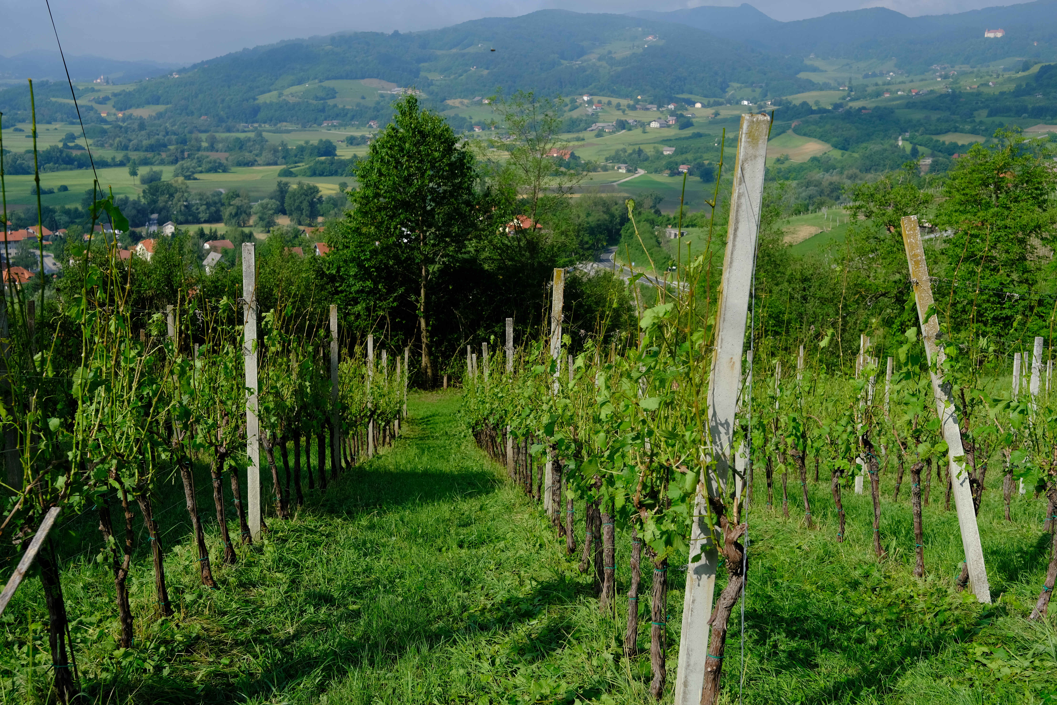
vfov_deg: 33.4
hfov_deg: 48.5
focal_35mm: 40
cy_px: 352
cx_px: 528
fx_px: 1174
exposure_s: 1/1250
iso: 200
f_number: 4.5
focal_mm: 26.6
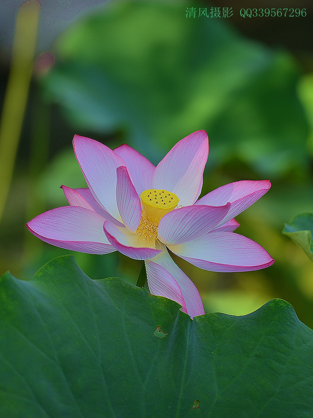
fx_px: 2629
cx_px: 157
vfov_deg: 9.1
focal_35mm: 218
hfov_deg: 6.8
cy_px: 229
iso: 100
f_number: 2.8
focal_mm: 200
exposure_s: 1/640
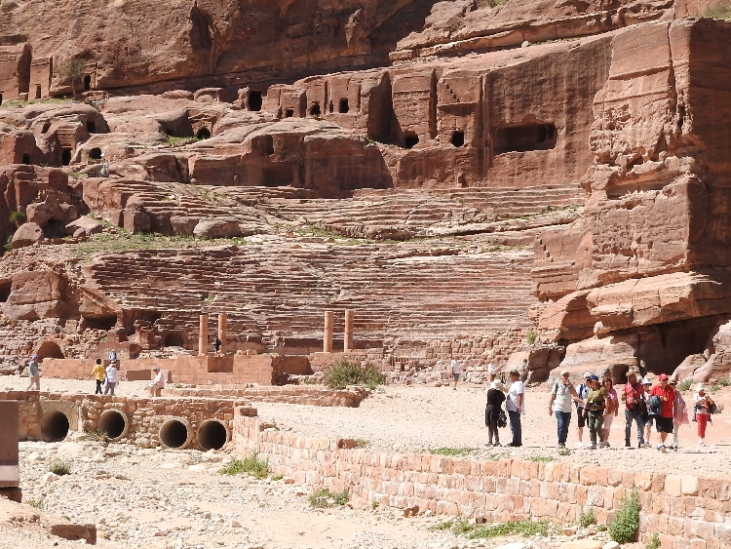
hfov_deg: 18.9
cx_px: 422
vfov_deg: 14.2
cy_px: 204
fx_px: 2197
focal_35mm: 104
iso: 100
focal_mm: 11.6
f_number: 4.2
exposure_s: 1/800
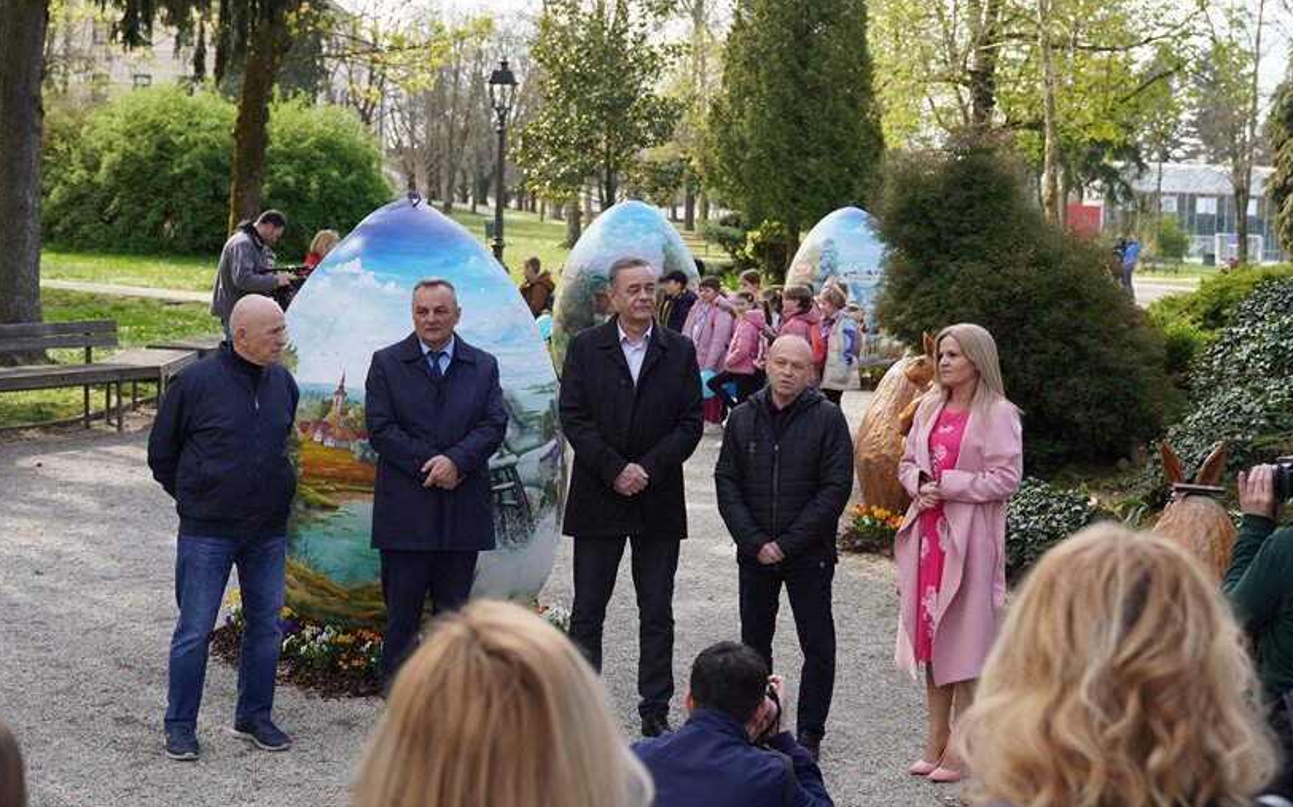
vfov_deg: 23.9
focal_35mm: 54
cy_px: 335
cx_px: 604
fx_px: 1902
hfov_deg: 37.5
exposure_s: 1/500
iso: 125
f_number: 3.2
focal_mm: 28
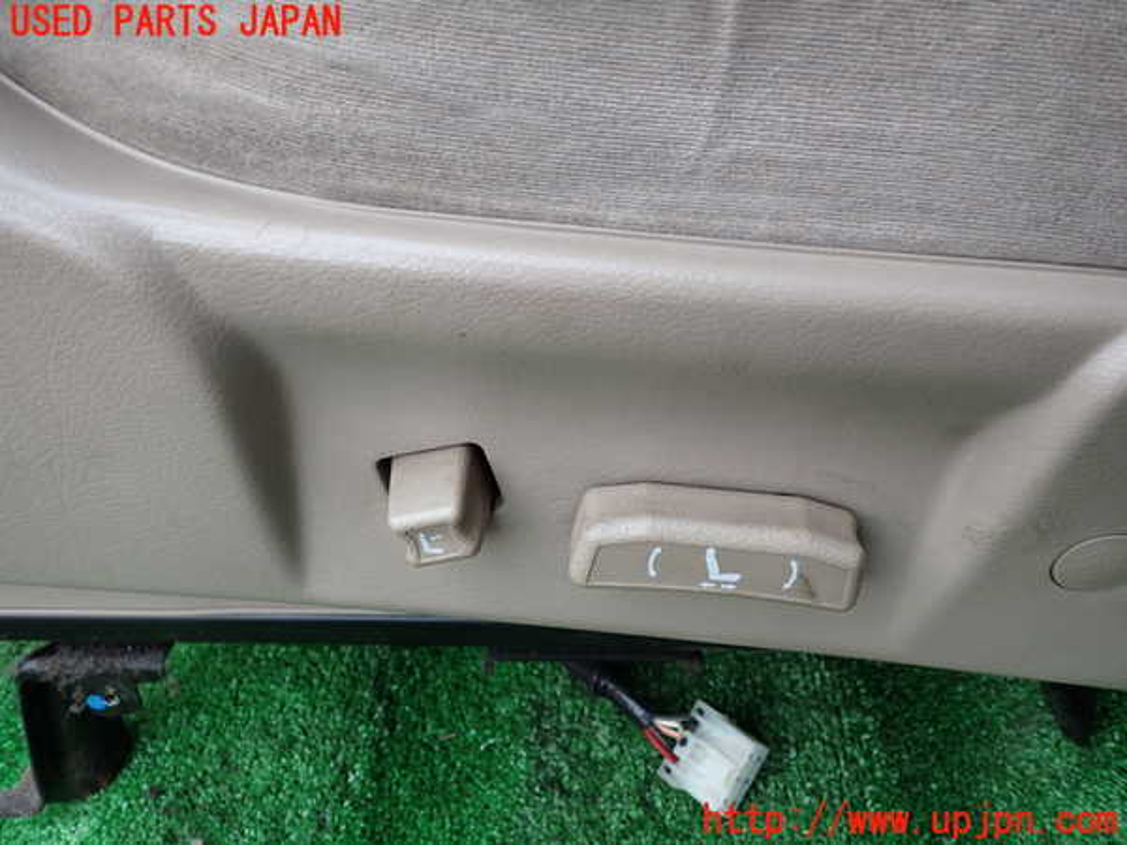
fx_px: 977
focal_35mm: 30
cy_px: 422
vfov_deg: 46.8
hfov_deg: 60.0
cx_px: 564
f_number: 2.3
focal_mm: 5.4
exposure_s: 1/100
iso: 100
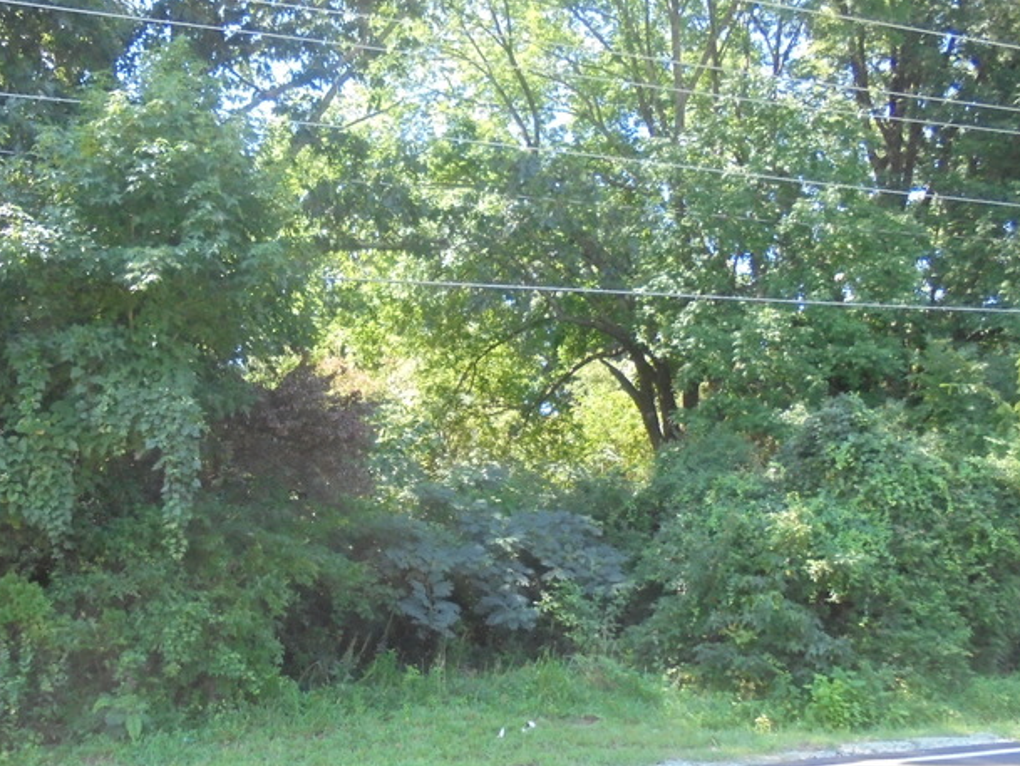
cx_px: 379
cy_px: 453
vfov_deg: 42.8
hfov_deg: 54.7
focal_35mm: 33
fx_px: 973
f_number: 3.5
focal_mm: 4.6
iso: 400
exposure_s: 1/250
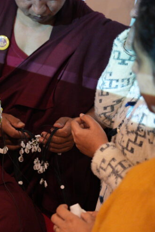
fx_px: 548
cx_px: -8
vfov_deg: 23.9
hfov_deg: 15.7
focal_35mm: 85
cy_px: 116
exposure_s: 1/160
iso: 8000
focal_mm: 56
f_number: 4
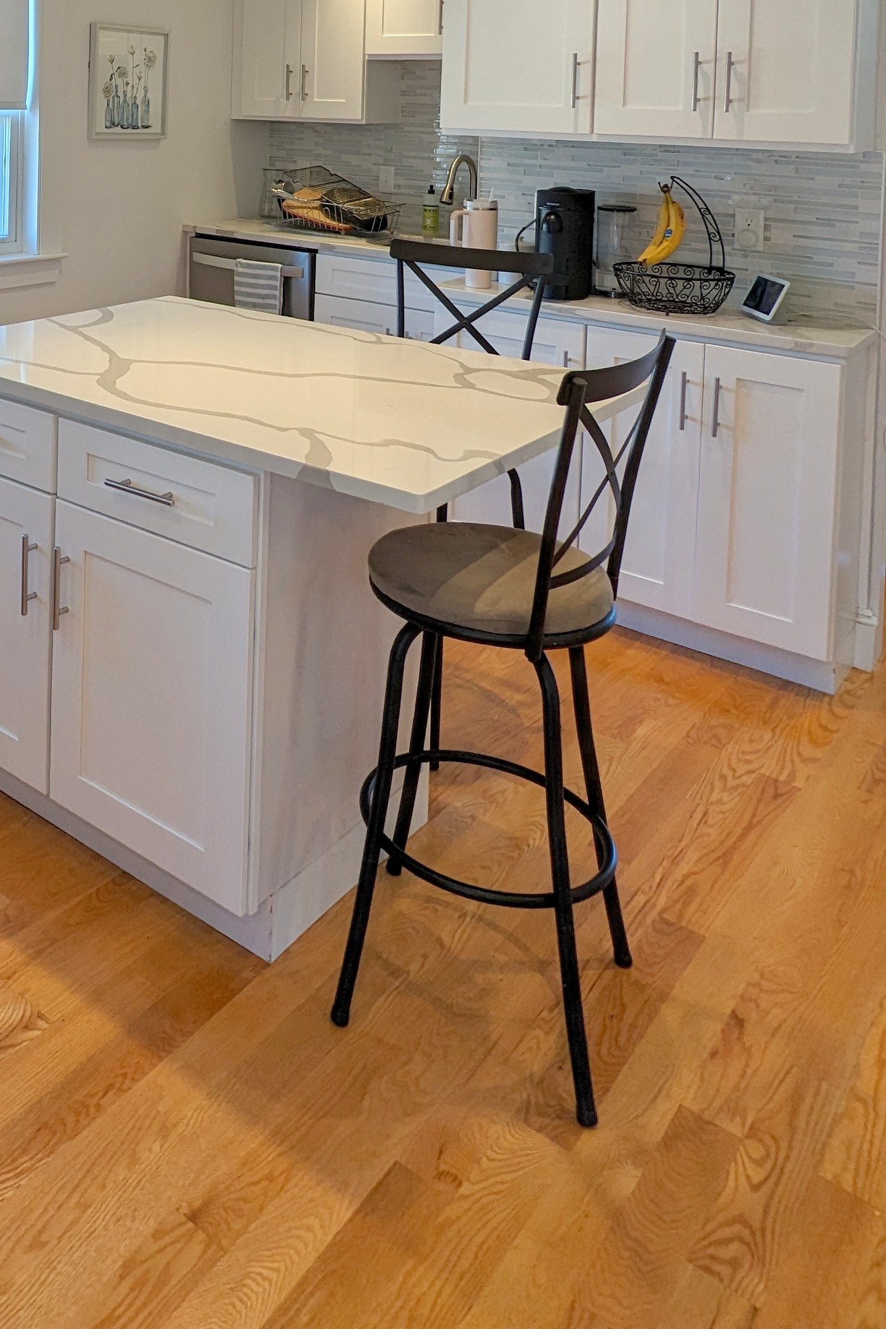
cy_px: 121
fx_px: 1144
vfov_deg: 52.6
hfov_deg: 38.7
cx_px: 55
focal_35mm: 31
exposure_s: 1/120
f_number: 2.2
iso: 57
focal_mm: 2.35
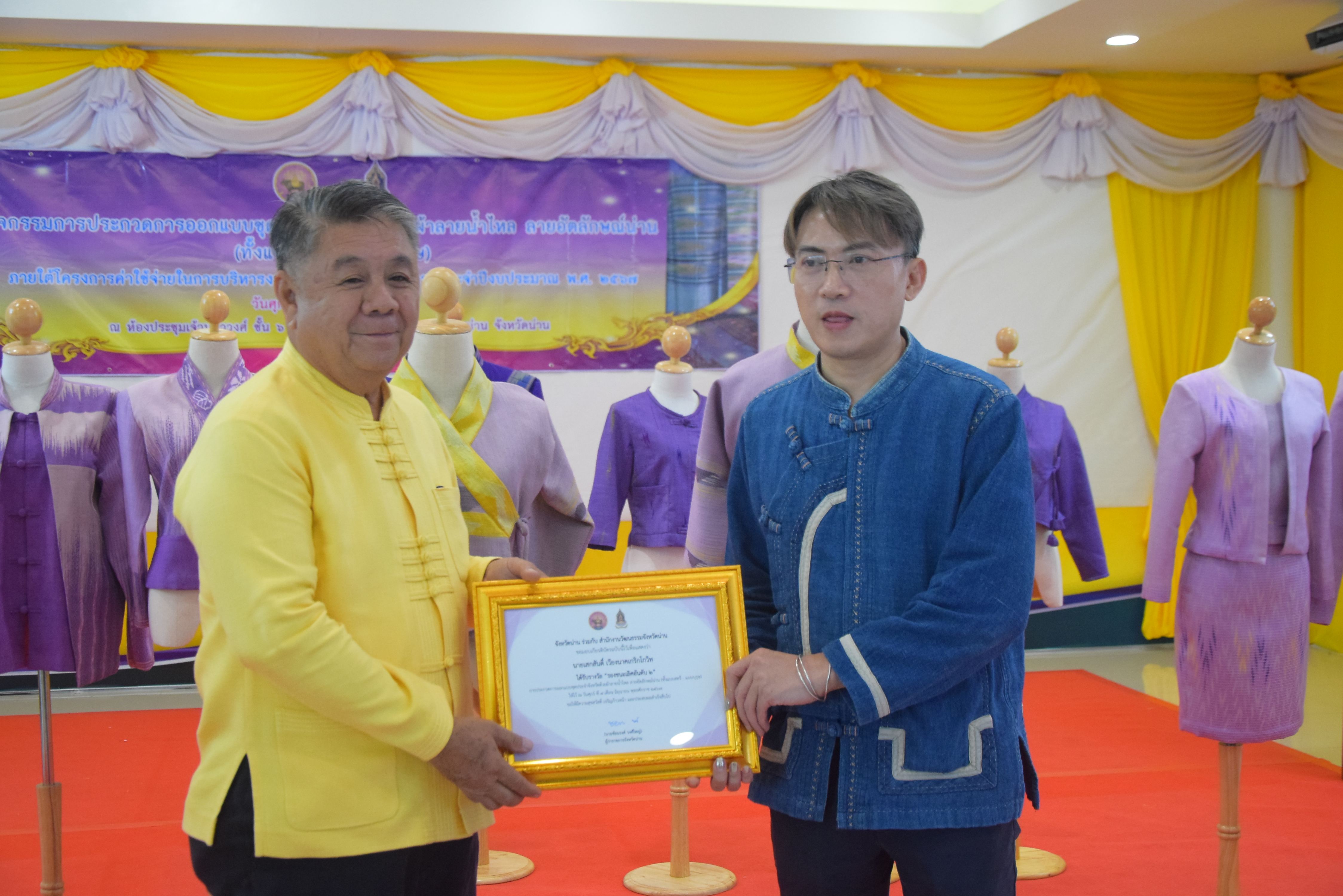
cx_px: 672
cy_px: 448
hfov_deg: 41.1
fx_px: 1791
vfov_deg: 28.1
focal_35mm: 48
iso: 2500
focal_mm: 32
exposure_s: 1/200
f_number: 4.2
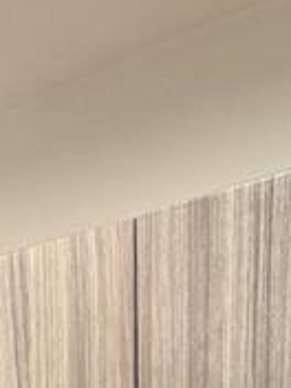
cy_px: 1171
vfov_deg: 9.4
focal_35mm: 164
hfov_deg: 8.8
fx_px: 1838
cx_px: 428
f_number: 1.78
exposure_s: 1/120
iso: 200
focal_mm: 6.76
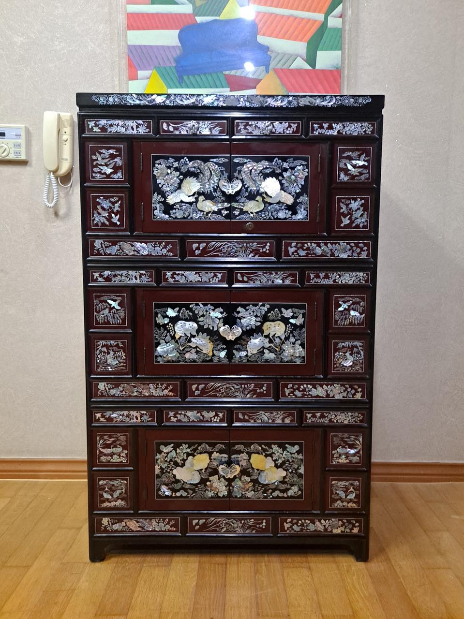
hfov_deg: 54.8
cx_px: 232
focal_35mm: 25
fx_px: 447
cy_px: 310
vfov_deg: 69.4
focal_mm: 4.6
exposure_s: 1/20
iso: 640
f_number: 2
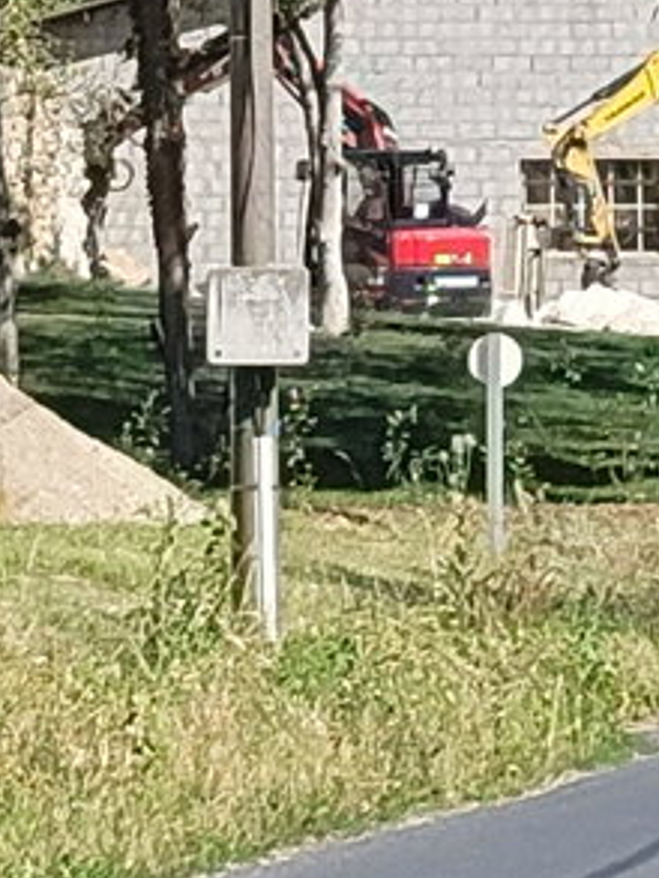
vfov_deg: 9.8
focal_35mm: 189
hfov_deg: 7.8
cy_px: -853
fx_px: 4794
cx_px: 758
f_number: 1.8
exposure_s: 1/1628
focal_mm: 5.4
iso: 40
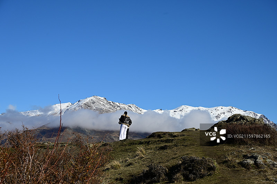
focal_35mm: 70
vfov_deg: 19.4
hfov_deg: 28.9
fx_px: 538
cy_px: 92
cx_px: 138
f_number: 9
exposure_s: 1/1000
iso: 200
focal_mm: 70
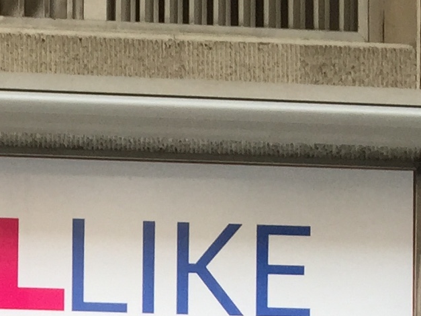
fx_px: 1836
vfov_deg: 9.0
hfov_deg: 12.0
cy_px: 732
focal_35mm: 151
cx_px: -338
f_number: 2.2
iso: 40
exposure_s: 1/100
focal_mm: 4.15
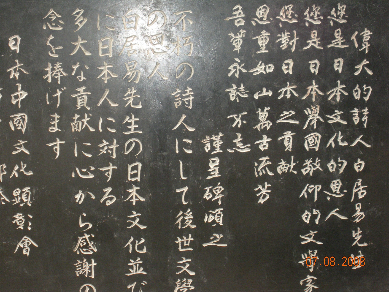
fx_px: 719
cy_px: 146
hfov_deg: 30.3
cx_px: 194
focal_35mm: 64
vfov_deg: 22.9
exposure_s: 1/60
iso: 267
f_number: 4.6
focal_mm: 11.2
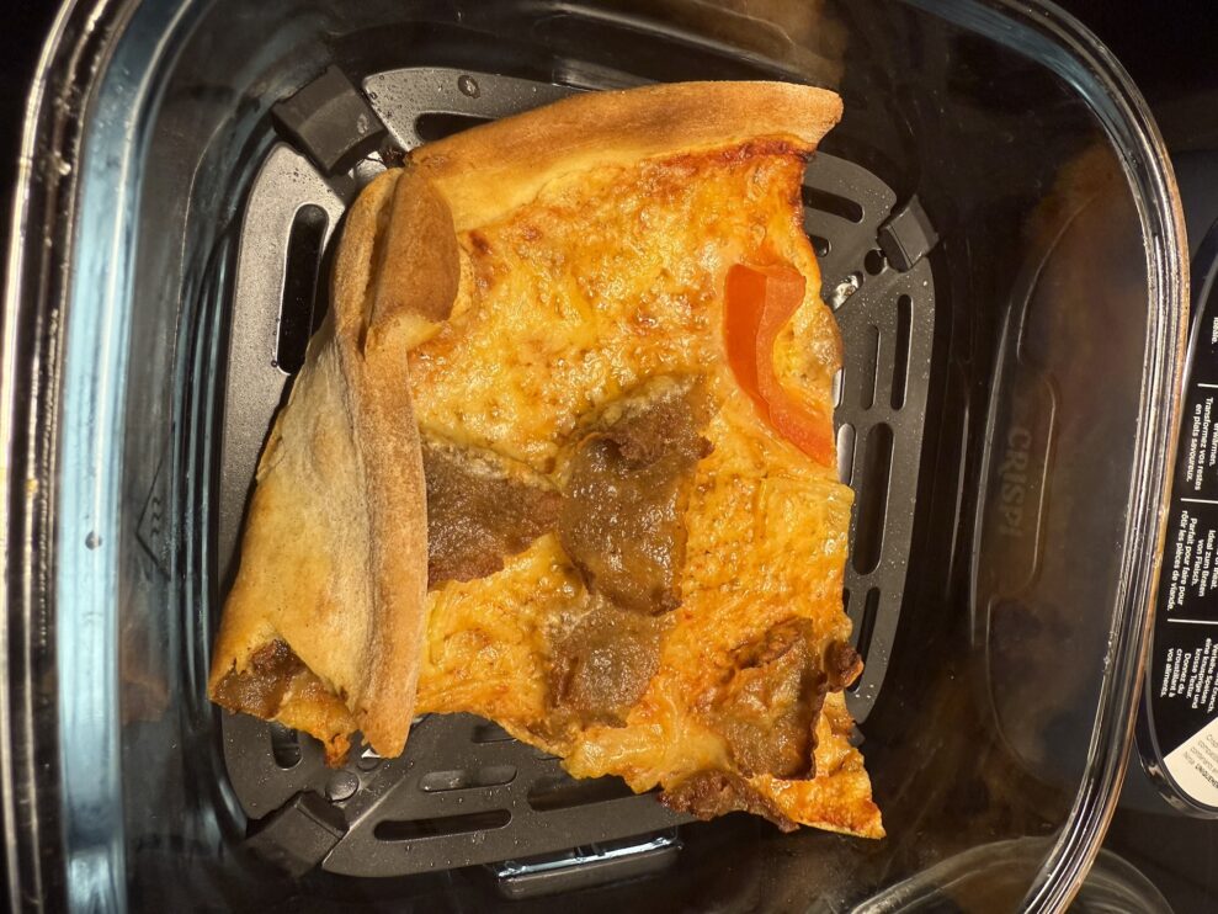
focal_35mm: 24
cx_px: 609
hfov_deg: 71.6
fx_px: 845
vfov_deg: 56.8
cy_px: 457
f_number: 2.2
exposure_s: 1/100
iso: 200
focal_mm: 2.22
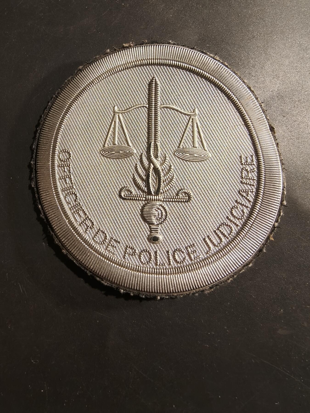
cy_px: 206
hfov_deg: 58.9
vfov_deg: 73.9
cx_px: 155
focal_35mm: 23
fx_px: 275
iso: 160
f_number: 2
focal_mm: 2.32
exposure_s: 1/100
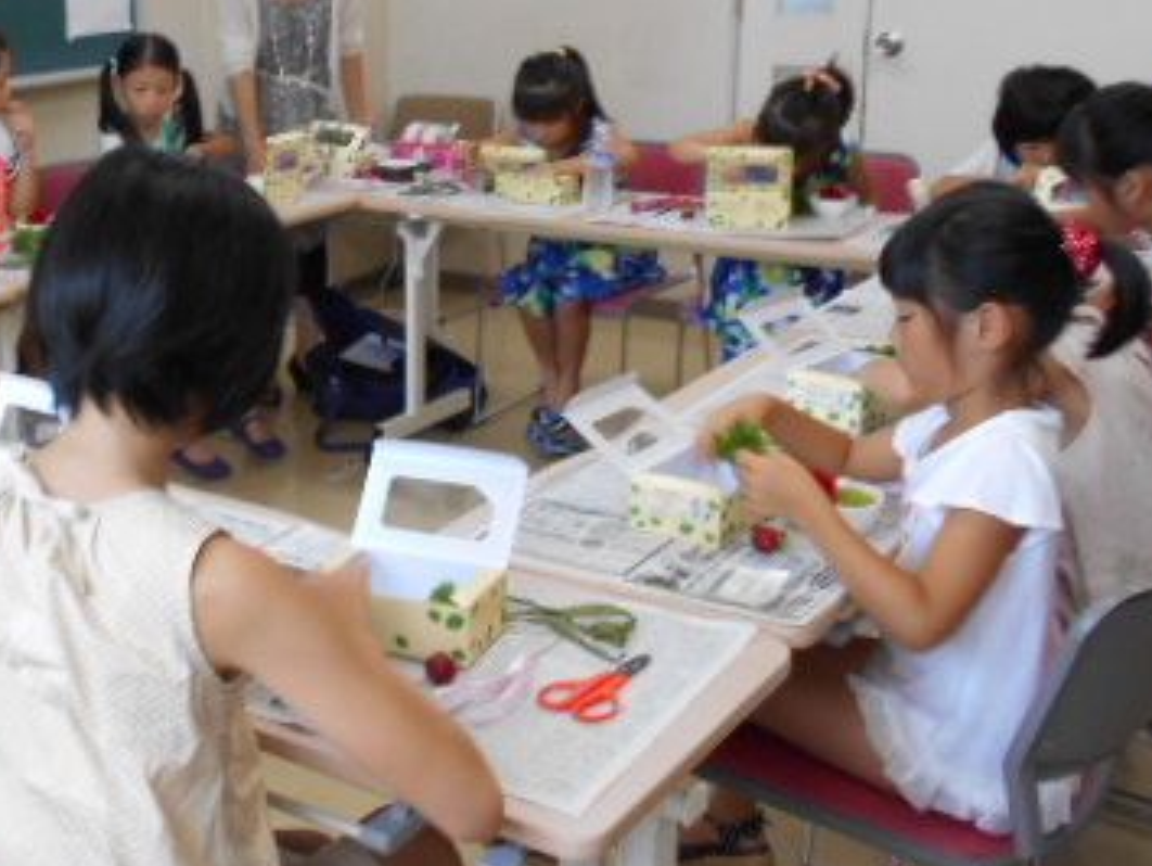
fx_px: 1565
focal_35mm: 47
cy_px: 309
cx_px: 215
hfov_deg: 38.7
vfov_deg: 30.7
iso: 160
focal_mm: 4.6
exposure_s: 1/30
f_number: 3.2
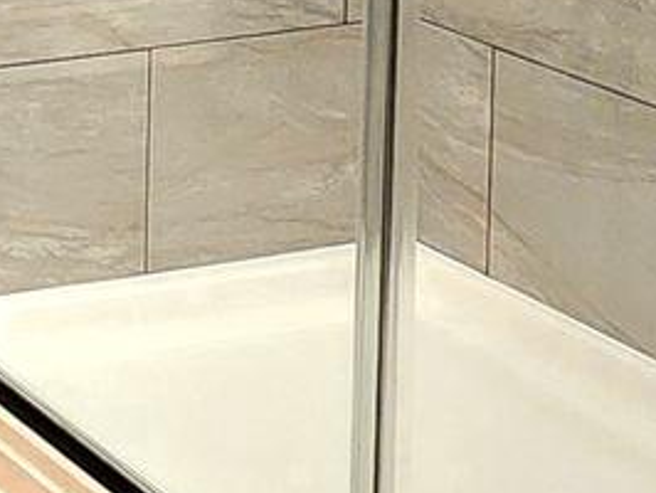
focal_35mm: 100
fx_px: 1897
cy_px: -468
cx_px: -661
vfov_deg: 13.0
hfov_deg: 15.6
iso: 500
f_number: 2.2
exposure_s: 1/30
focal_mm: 2.2
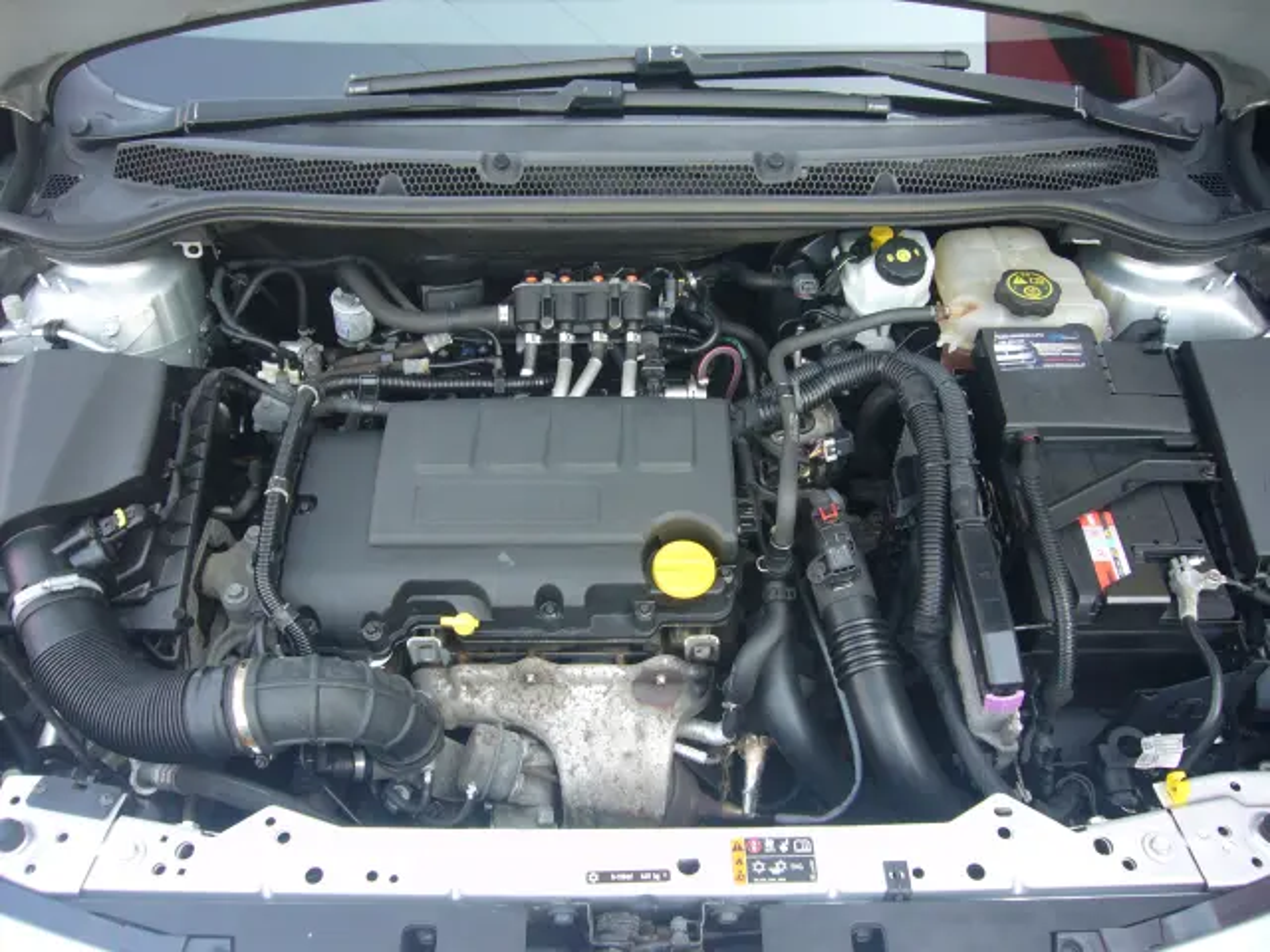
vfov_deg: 49.7
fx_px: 1027
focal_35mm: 28
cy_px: 476
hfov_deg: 63.4
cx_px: 635
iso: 80
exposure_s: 1/50
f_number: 2.8
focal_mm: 4.6
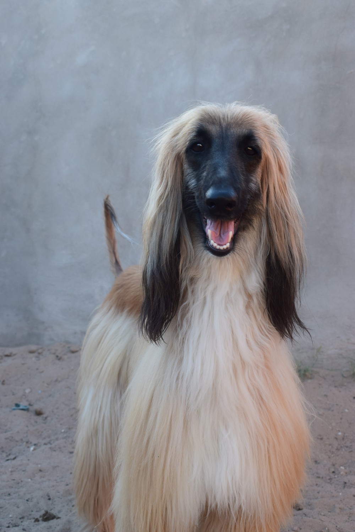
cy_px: 266
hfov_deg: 28.9
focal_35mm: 46
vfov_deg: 42.3
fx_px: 688
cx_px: 178
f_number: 9
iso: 400
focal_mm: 31
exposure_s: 1/100
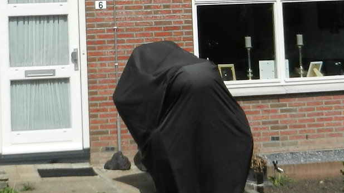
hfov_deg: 18.0
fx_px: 1085
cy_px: -84
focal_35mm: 119
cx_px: 147
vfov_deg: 9.9
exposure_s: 1/500
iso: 160
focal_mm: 5.9
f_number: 7.6
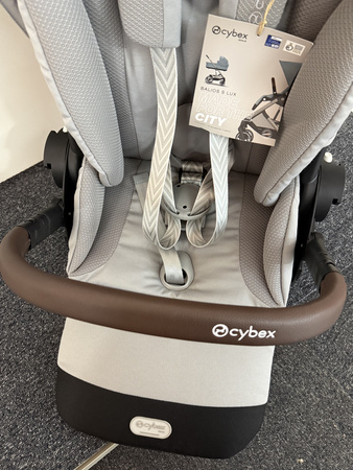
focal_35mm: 24
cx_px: 176
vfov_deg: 71.6
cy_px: 235
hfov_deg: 56.9
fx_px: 326
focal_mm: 6.76
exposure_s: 1/25
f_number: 1.78
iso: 800
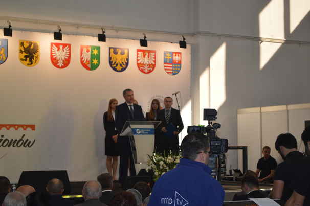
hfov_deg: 24.6
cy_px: 103
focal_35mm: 82
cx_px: 155
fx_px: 710
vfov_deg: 16.5
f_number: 5.6
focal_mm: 55
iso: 320
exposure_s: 1/125
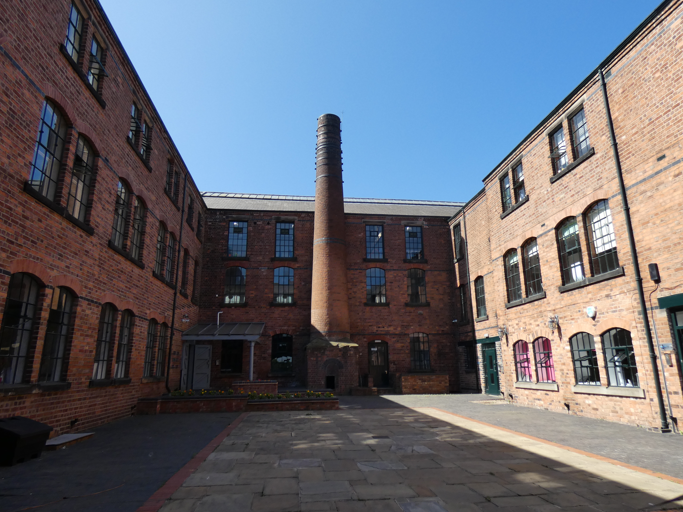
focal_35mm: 21
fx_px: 414
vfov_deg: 63.4
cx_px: 354
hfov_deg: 79.0
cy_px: 266
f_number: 2.8
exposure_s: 1/800
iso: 80
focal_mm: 3.6
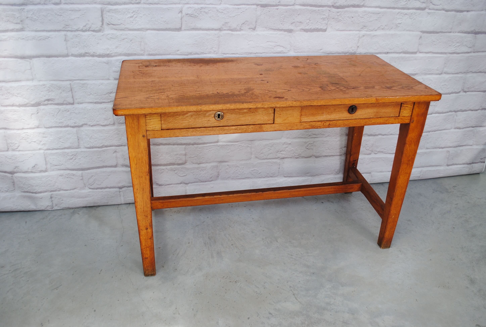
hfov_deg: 57.1
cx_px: 243
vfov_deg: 40.1
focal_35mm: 33
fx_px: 446
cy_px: 164
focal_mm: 22
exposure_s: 1/100
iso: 200
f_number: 5
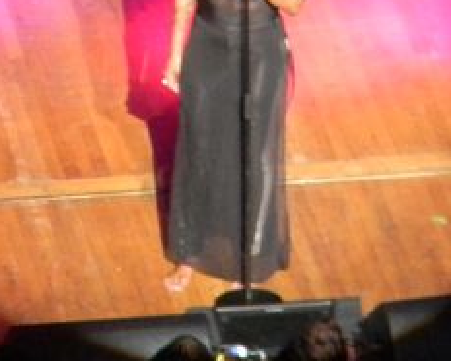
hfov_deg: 2.6
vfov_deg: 2.1
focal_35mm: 747
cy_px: 35
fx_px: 9979
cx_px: 237
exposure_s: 1/43.5
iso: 800
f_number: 5.4
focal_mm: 50.4
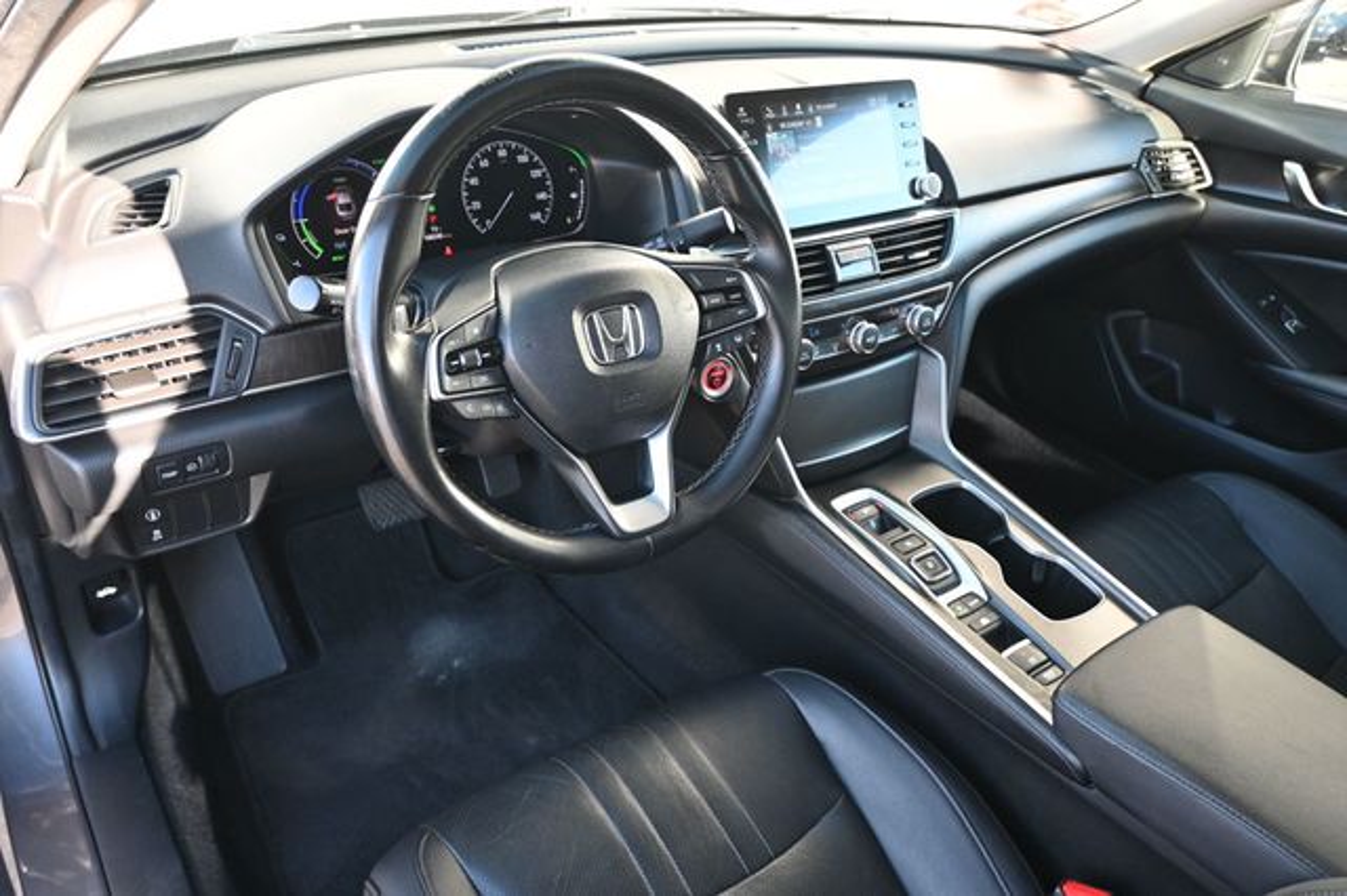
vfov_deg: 46.7
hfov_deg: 66.0
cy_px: 448
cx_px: 674
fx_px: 1038
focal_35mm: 28
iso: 720
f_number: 3.8
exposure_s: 1/125
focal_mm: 18.5
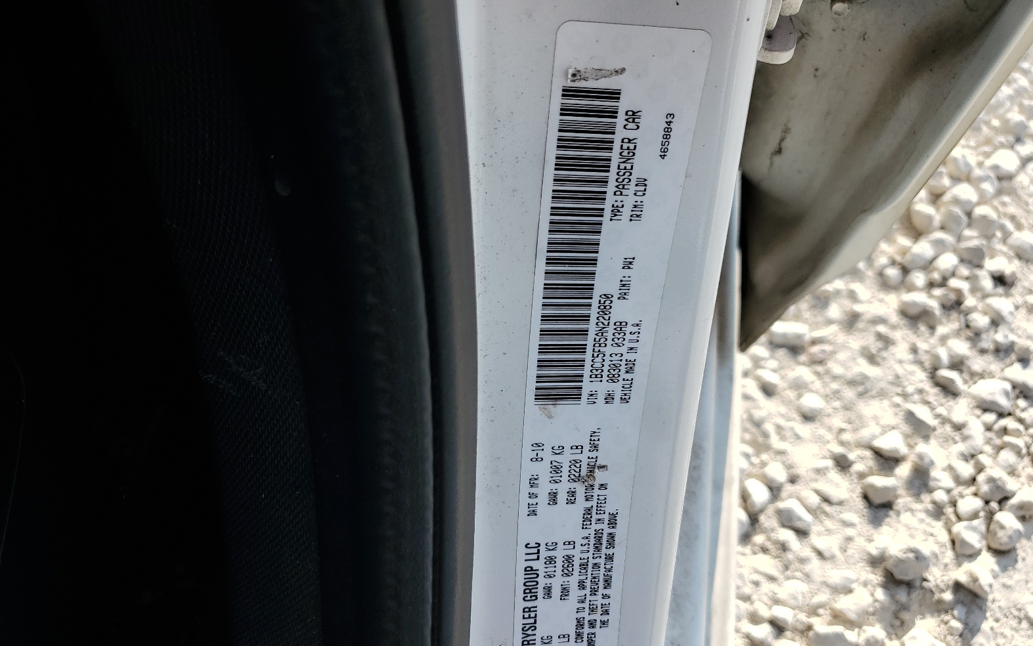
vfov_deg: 44.3
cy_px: 387
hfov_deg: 66.5
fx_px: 788
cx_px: 513
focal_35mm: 28
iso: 50
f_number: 1.5
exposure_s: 1/1429
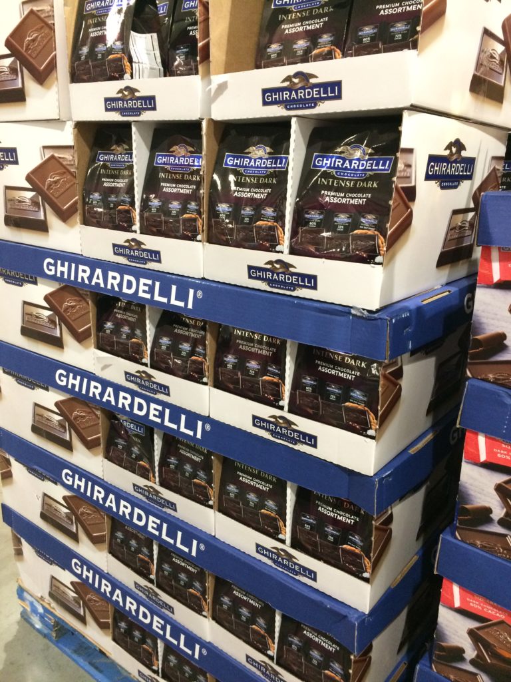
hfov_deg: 48.2
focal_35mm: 29
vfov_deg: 61.7
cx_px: 256
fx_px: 571
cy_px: 341
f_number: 2.2
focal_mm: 4.15
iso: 200
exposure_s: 1/30
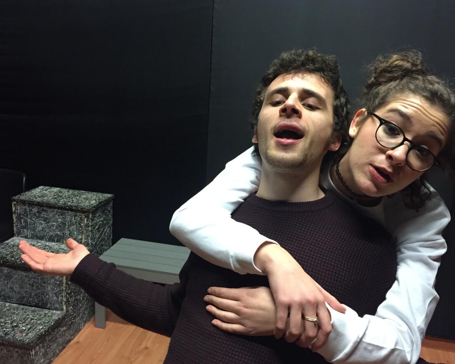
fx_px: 417
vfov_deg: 47.1
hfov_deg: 57.2
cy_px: 180
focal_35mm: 31
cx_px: 234
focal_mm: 4.15
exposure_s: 1/25
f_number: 2.2
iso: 250
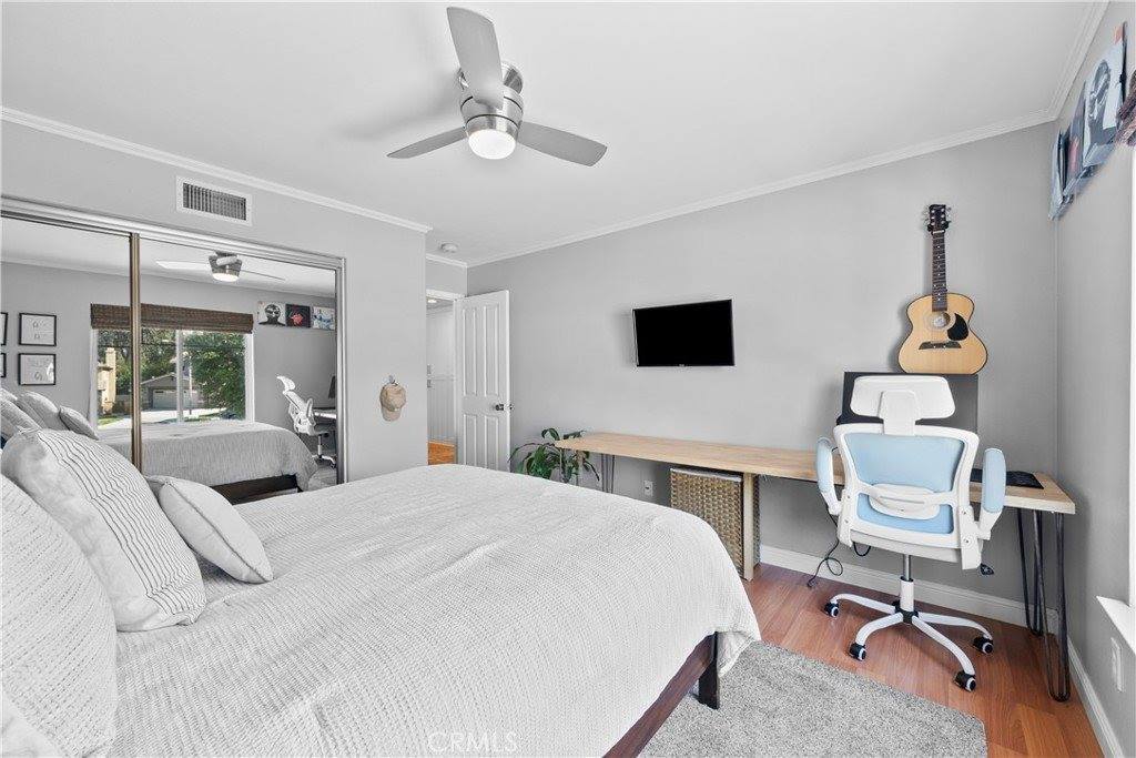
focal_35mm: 14
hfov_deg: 104.2
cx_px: 568
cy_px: 379
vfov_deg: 81.2
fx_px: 442
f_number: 9
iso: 250
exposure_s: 1/2
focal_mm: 14
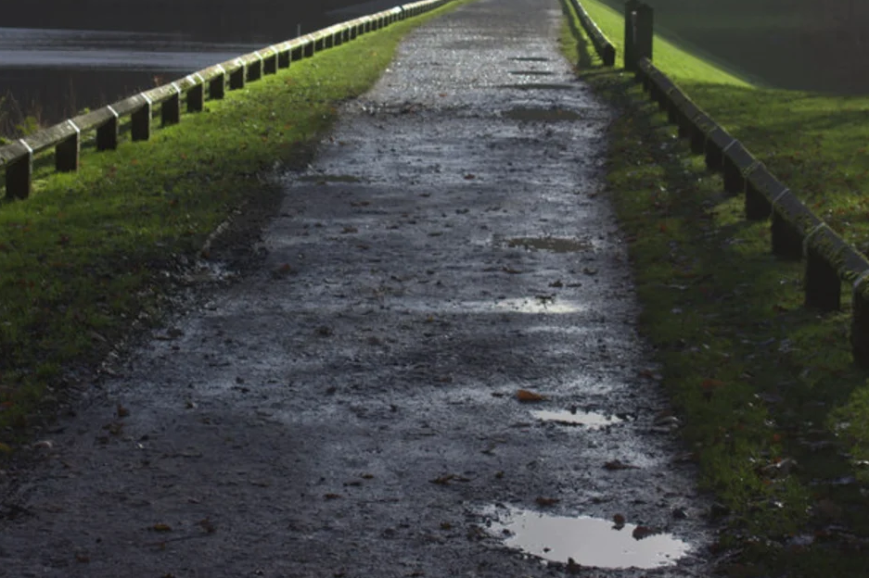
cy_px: 104
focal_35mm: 116
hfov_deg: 17.6
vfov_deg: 11.8
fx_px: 2799
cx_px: 331
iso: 100
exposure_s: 1/125
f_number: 7.1
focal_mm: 43
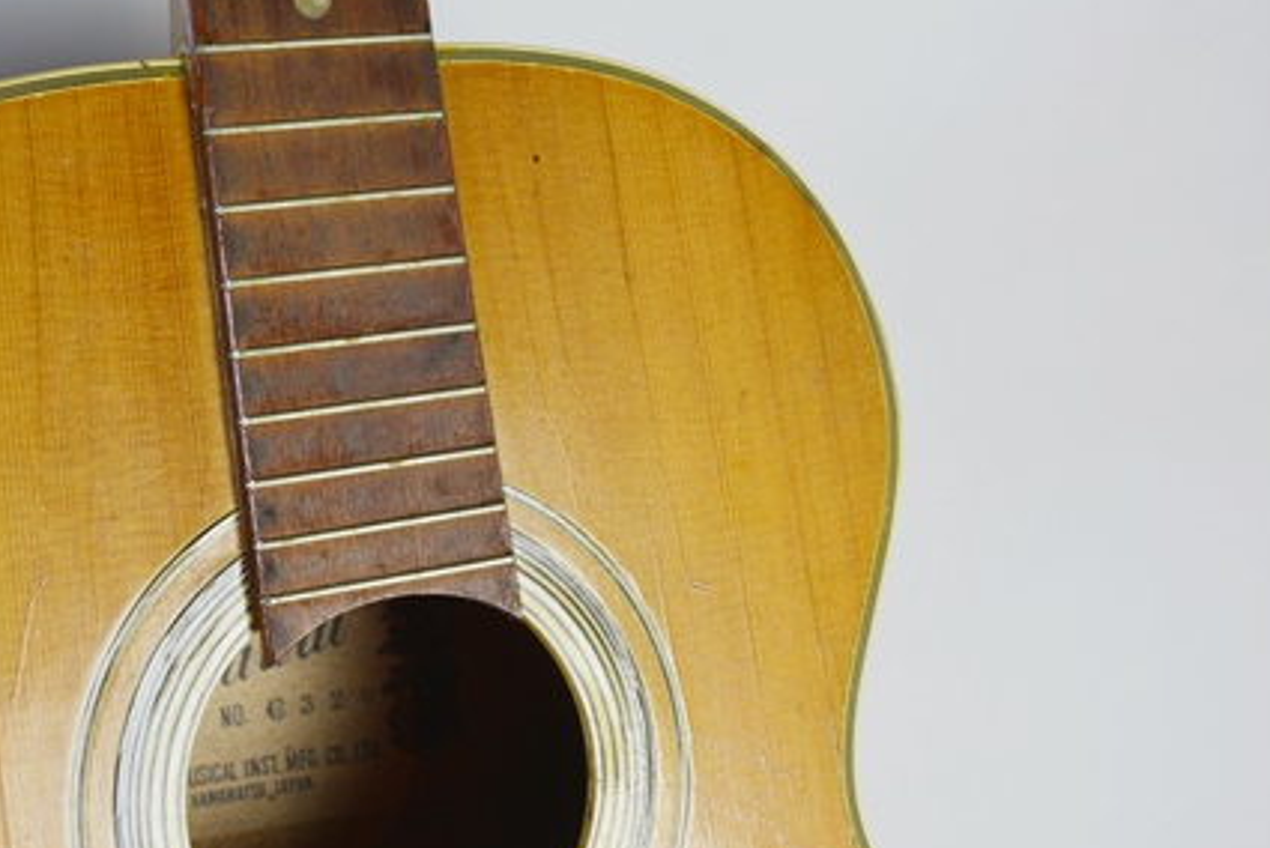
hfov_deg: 35.9
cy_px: 296
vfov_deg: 24.6
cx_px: 442
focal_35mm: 55
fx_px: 1942
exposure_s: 1/100
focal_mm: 26
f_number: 5
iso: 400
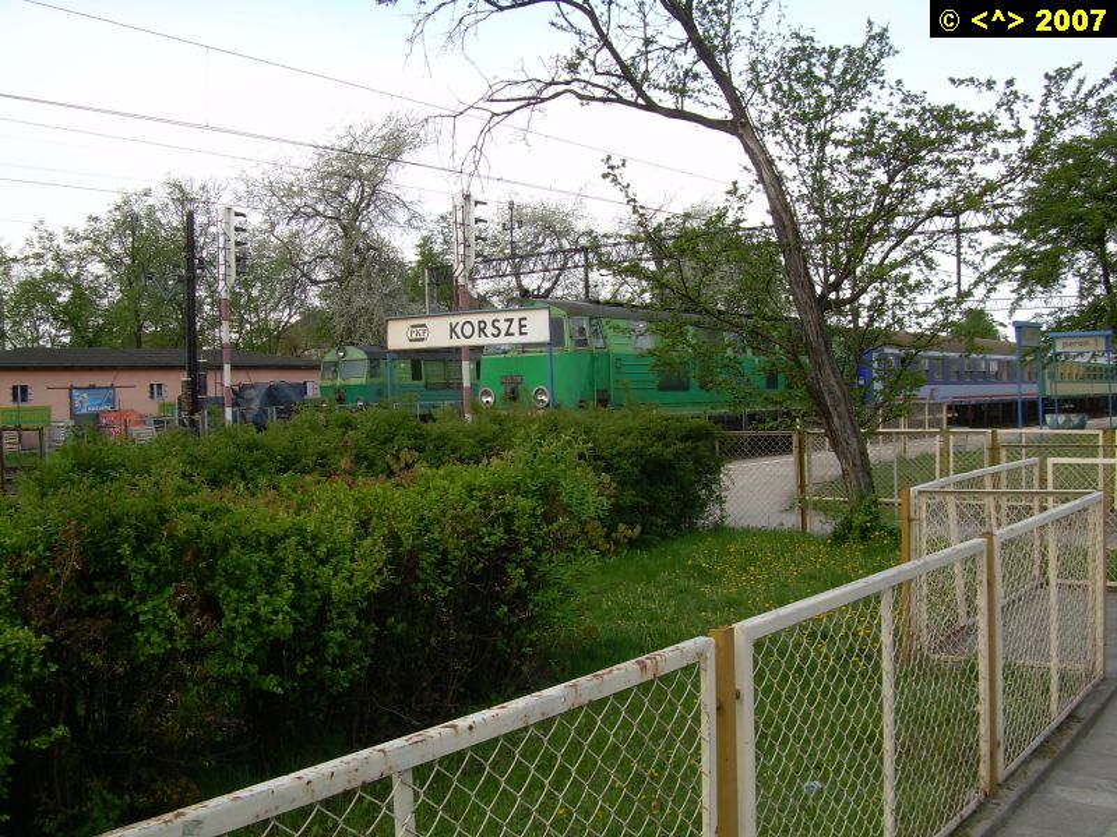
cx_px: 558
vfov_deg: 37.7
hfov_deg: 49.0
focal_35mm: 38
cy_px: 418
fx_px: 1226
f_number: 4.6
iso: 50
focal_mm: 6.3
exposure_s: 1/177
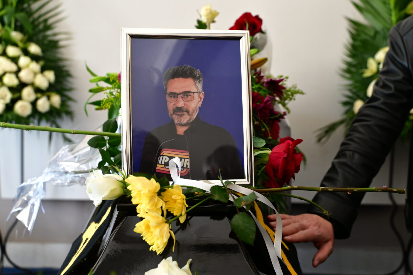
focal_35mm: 39
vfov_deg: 34.2
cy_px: 138
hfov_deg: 49.6
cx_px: 206
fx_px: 447
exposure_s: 1/125
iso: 3200
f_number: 4.5
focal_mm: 39
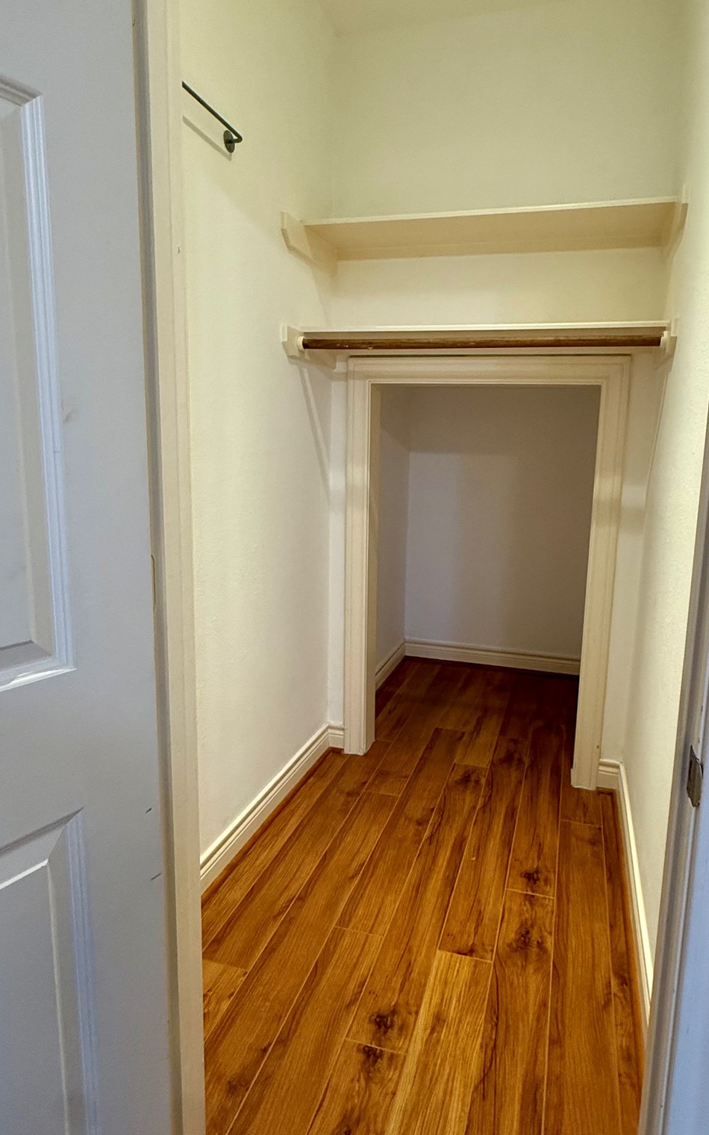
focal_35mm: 20
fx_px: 618
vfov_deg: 85.0
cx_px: 420
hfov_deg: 59.2
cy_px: 538
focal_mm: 2.22
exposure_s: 1/120
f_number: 2.2
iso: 320
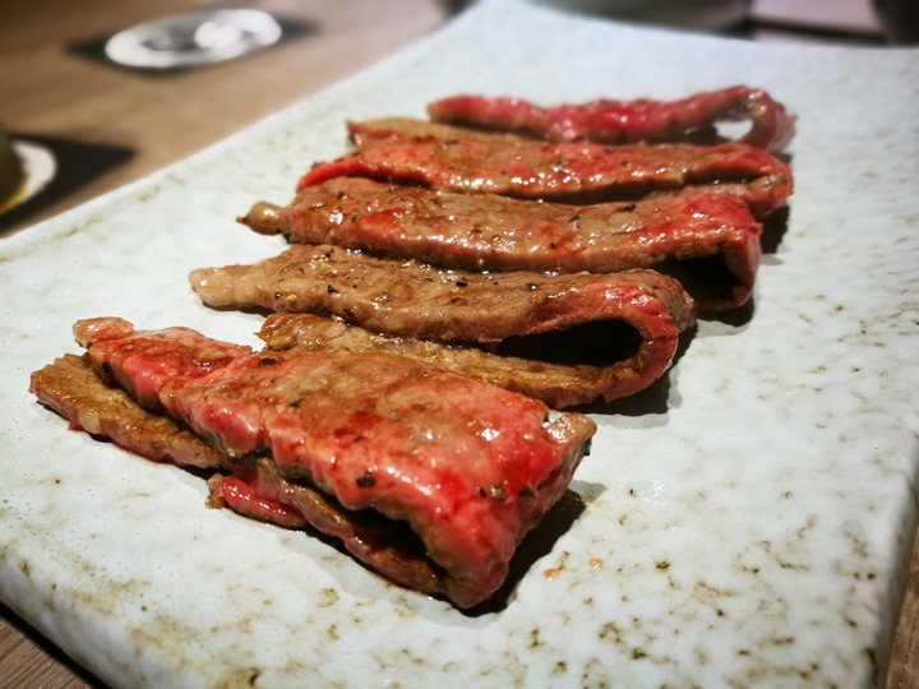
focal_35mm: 27
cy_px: 344
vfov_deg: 51.4
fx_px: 717
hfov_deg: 65.3
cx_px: 460
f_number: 4
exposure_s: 1/30
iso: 250
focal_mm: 4.5
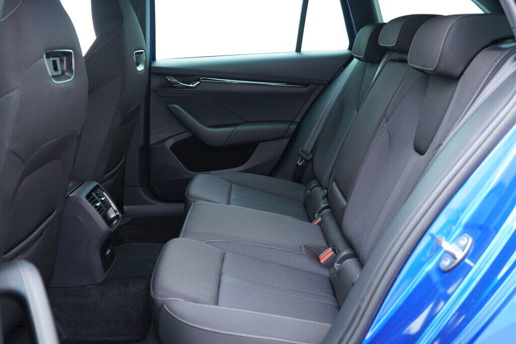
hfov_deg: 53.1
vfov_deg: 36.9
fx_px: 516
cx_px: 258
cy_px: 172
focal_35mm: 36
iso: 500
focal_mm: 24
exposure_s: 1/40
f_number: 2.8
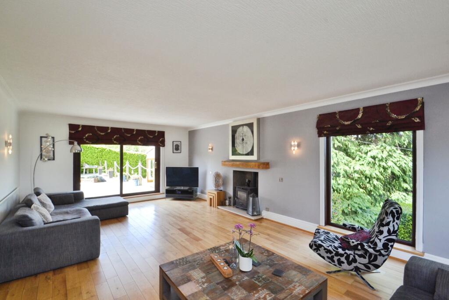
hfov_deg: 100.4
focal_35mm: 15
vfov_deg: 77.3
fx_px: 187
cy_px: 150
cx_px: 224
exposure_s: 1/40
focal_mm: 10
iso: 720
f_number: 13
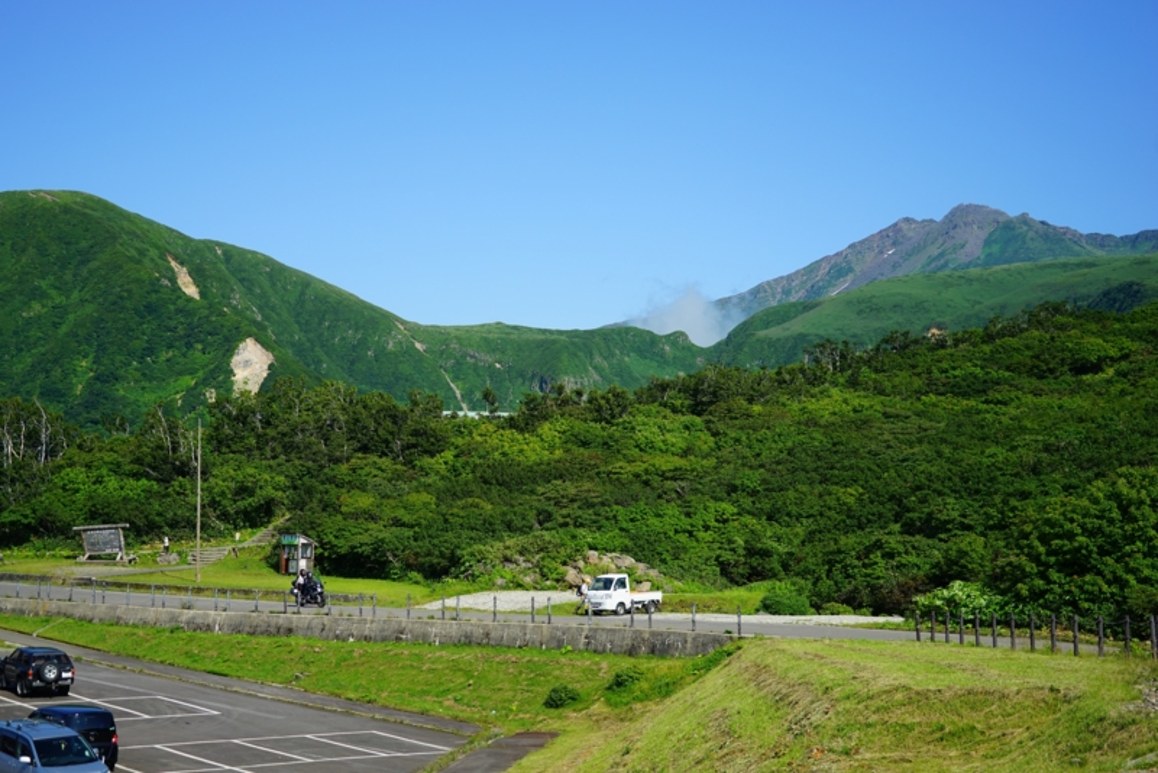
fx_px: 1673
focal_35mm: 52
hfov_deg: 38.2
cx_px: 579
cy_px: 386
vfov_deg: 26.0
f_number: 4.5
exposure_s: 1/750
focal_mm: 52
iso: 100
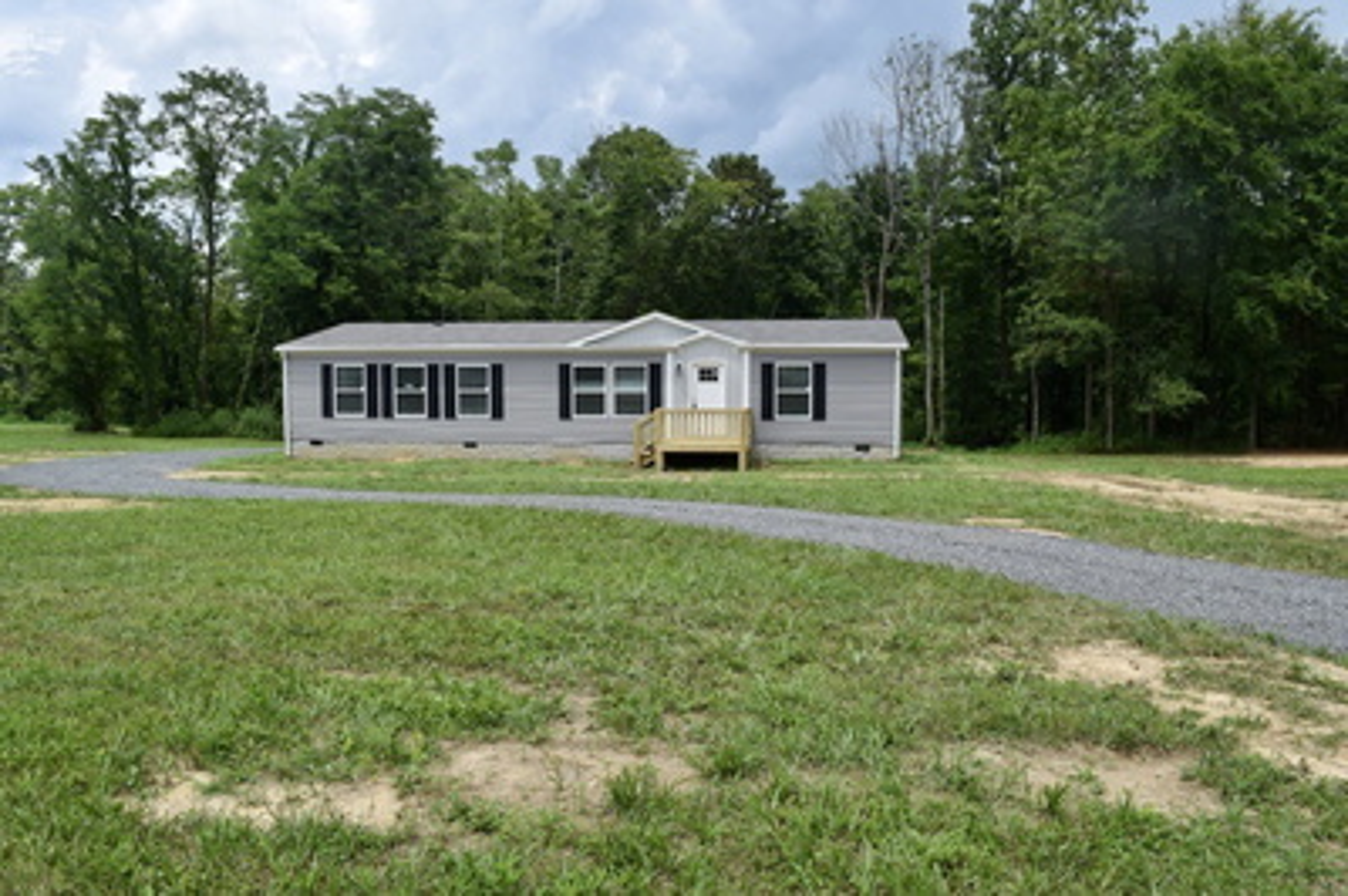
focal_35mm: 27
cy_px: 448
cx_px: 674
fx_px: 1010
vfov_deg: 47.9
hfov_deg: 67.4
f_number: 10
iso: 200
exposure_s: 1/400
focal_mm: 18
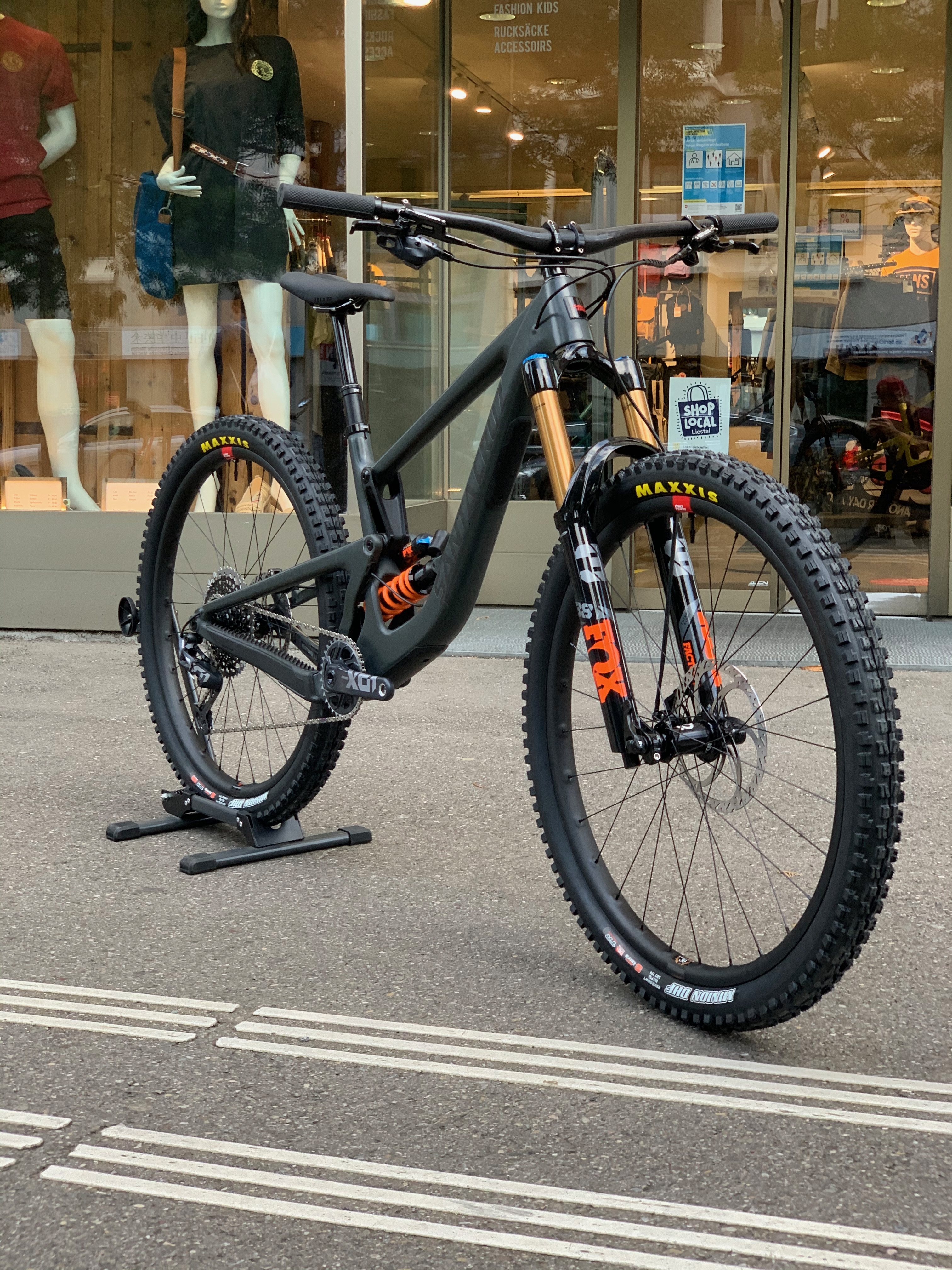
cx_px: 476
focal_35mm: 52
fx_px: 1907
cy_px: 635
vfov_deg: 36.8
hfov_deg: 28.0
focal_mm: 6
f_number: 2.4
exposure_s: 1/122
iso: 80
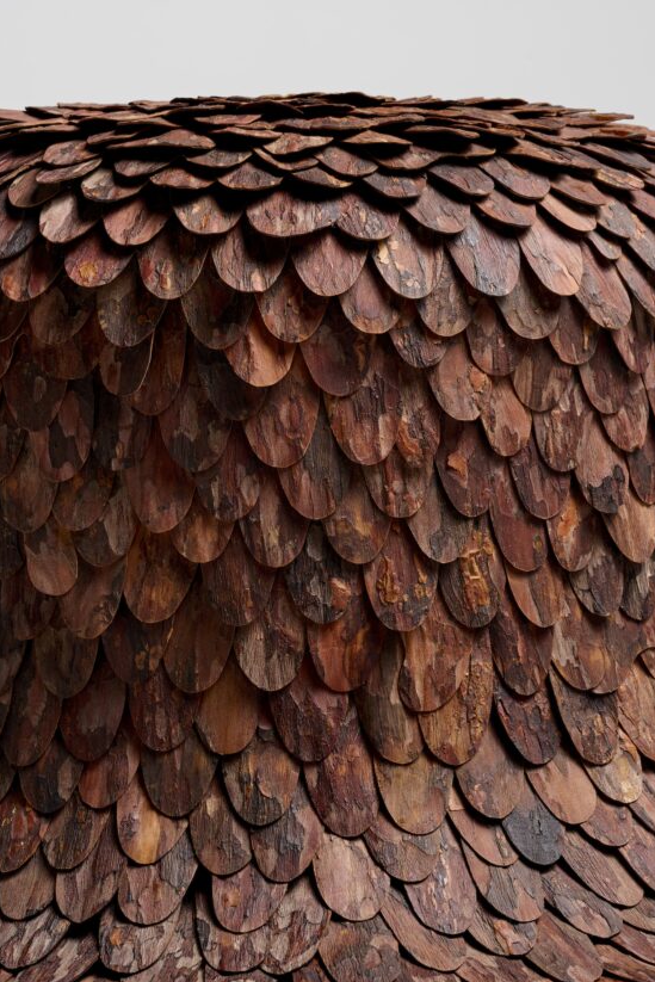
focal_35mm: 112
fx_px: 3055
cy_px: 410
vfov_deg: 18.2
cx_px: 271
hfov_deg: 12.2
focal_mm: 90
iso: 160
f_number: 11
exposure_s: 1/160
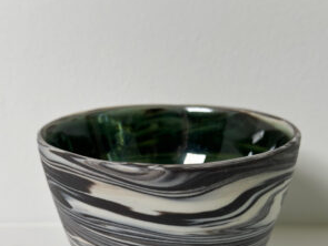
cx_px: 166
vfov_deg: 22.2
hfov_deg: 29.8
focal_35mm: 65
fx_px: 617
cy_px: 208
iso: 80
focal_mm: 6.86
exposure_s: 1/136
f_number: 1.78
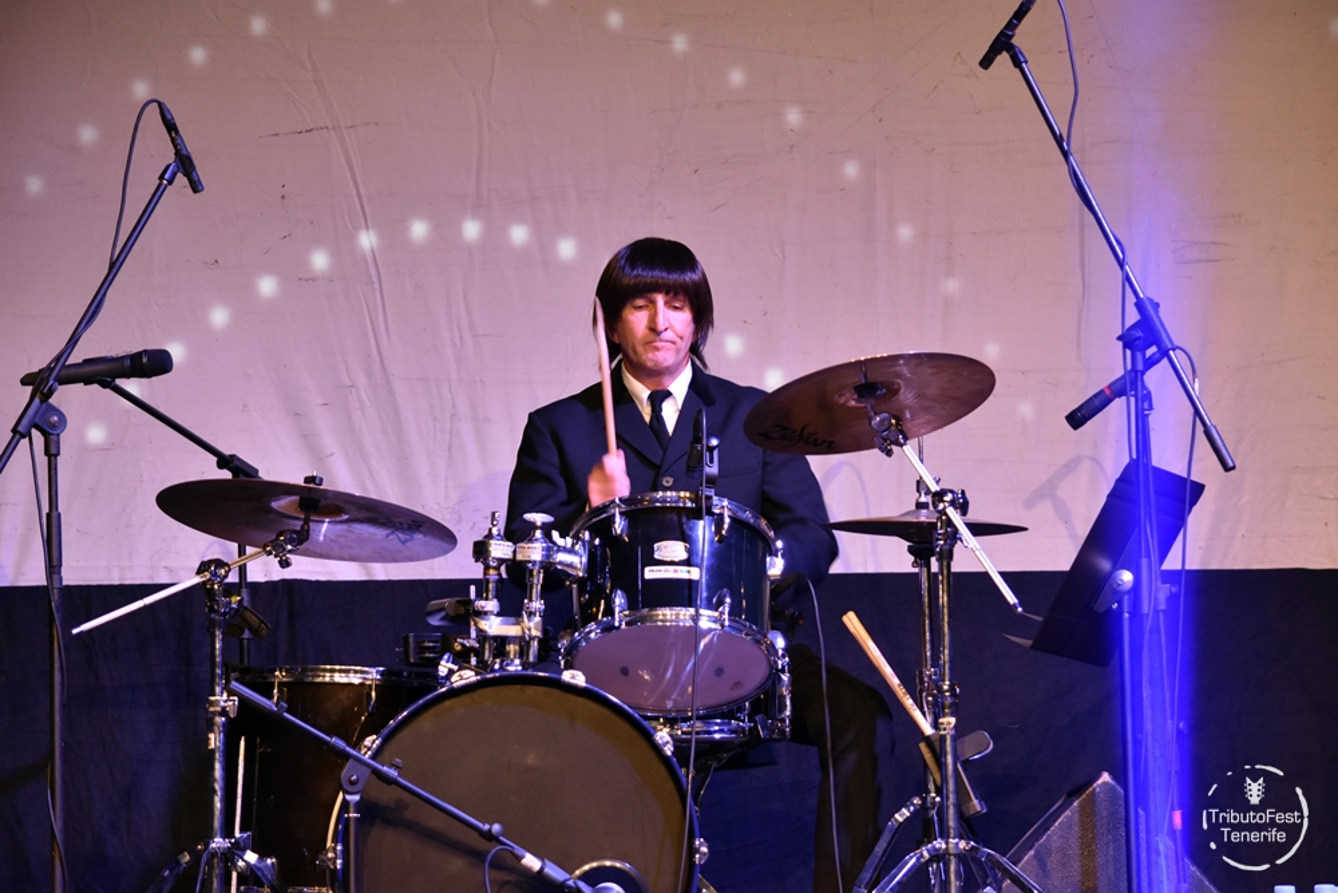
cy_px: 446
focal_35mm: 147
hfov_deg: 14.0
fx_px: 5464
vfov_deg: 9.3
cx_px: 669
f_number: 5.6
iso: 1000
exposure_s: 1/30
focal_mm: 98
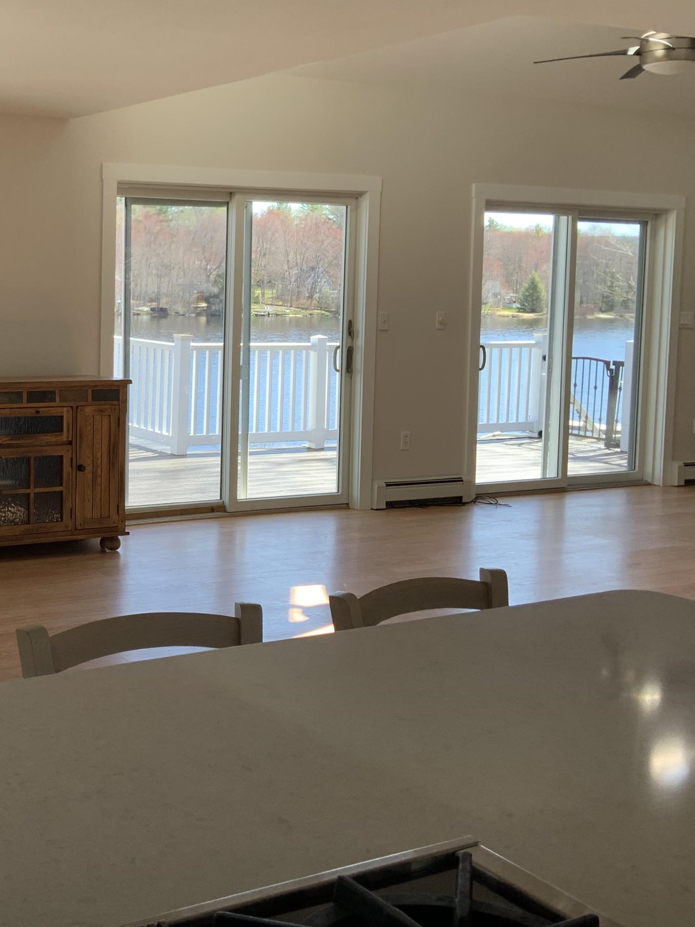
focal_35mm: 47
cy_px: 395
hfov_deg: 29.5
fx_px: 1258
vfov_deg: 40.3
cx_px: 63
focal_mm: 3
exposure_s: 1/122
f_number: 1.8
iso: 20
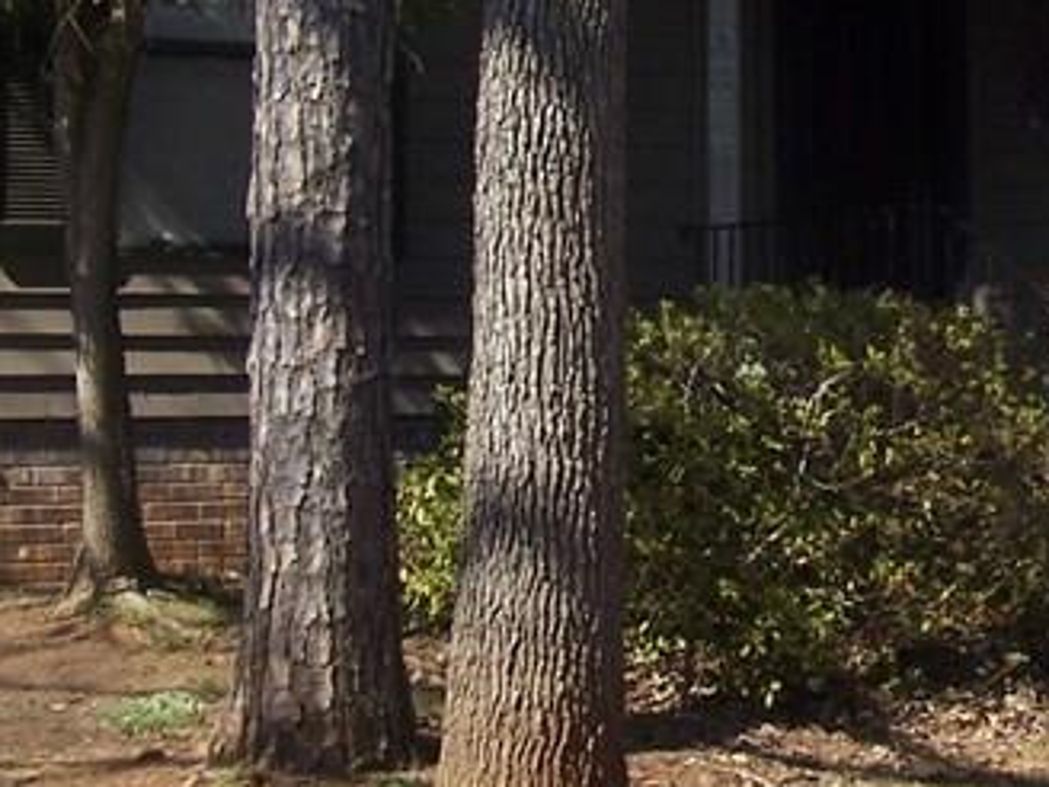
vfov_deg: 13.8
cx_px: 966
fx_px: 3212
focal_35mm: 106
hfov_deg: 18.2
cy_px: 26
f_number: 5.6
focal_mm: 5.6
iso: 80
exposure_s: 1/250
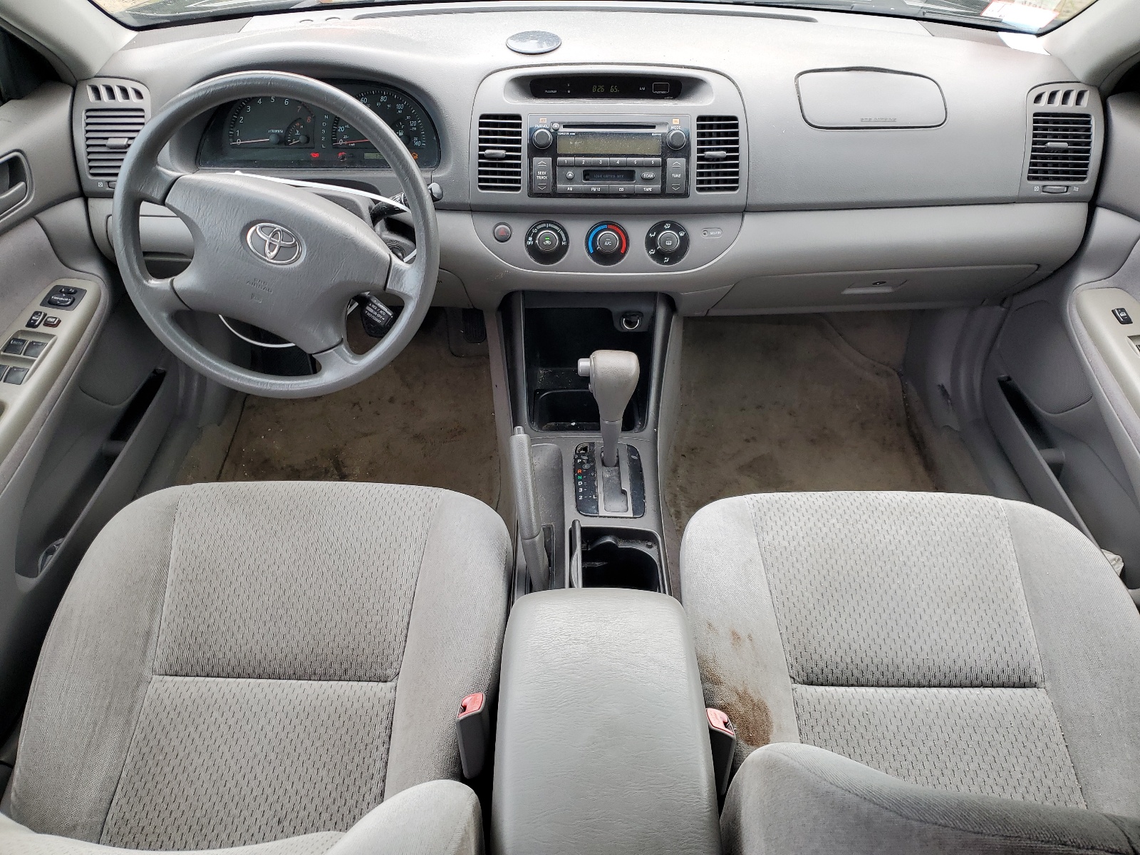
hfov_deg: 67.3
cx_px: 570
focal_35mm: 26
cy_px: 428
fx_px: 856
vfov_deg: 53.1
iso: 50
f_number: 1.5
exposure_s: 1/143
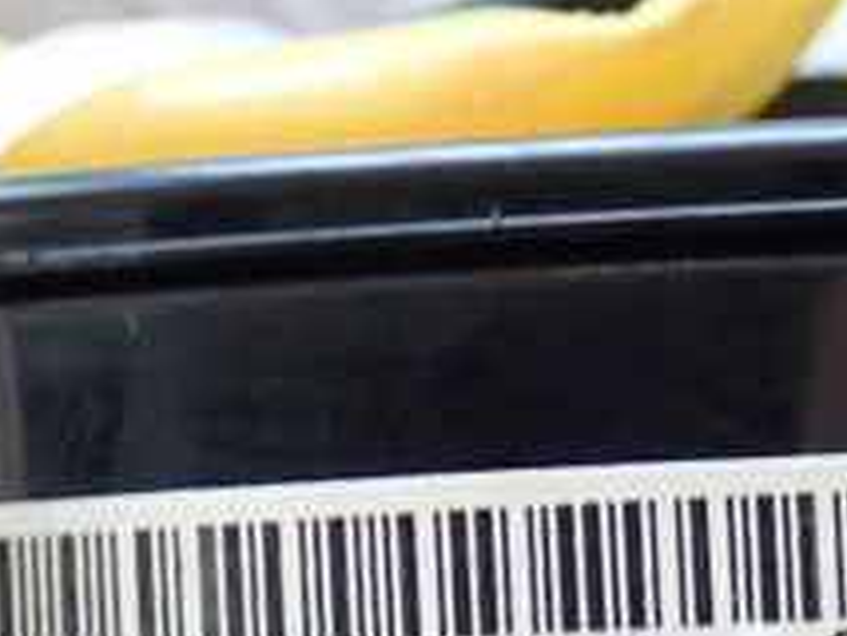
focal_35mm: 163
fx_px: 3991
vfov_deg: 9.1
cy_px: 541
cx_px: 585
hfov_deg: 12.1
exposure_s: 1/25
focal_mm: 10.35
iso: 800
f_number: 3.5
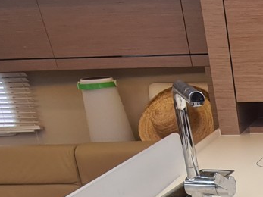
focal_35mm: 54
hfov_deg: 28.9
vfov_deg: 23.6
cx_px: 343
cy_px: 261
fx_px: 410
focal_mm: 2.2
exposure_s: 1/50
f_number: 2.2
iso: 100
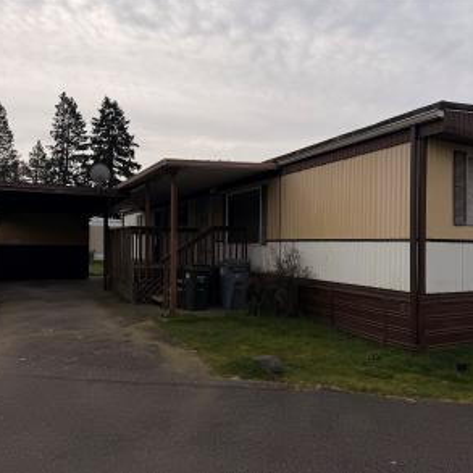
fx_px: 448
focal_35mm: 29
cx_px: 287
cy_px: 236
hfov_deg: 55.2
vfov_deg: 55.6
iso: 80
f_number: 1.78
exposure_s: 1/14286
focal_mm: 6.76
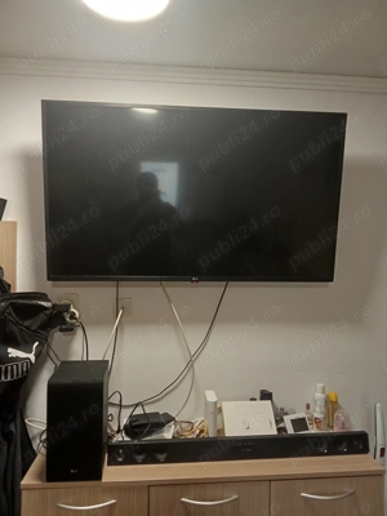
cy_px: 258
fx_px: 417
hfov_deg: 49.7
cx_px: 194
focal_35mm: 28
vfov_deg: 63.4
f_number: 2
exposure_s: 1/33.3
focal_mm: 2.78
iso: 500
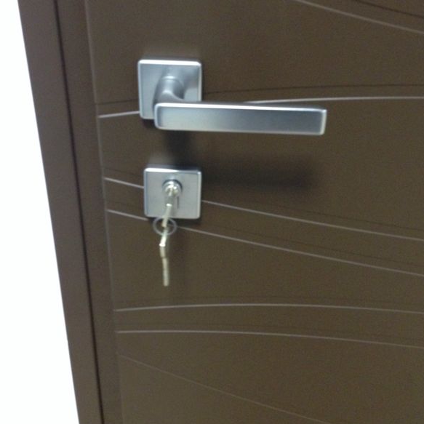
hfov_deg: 41.9
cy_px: 163
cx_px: 217
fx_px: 554
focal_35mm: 40
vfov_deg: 41.6
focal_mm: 4.12
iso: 400
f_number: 2.4
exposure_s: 1/20
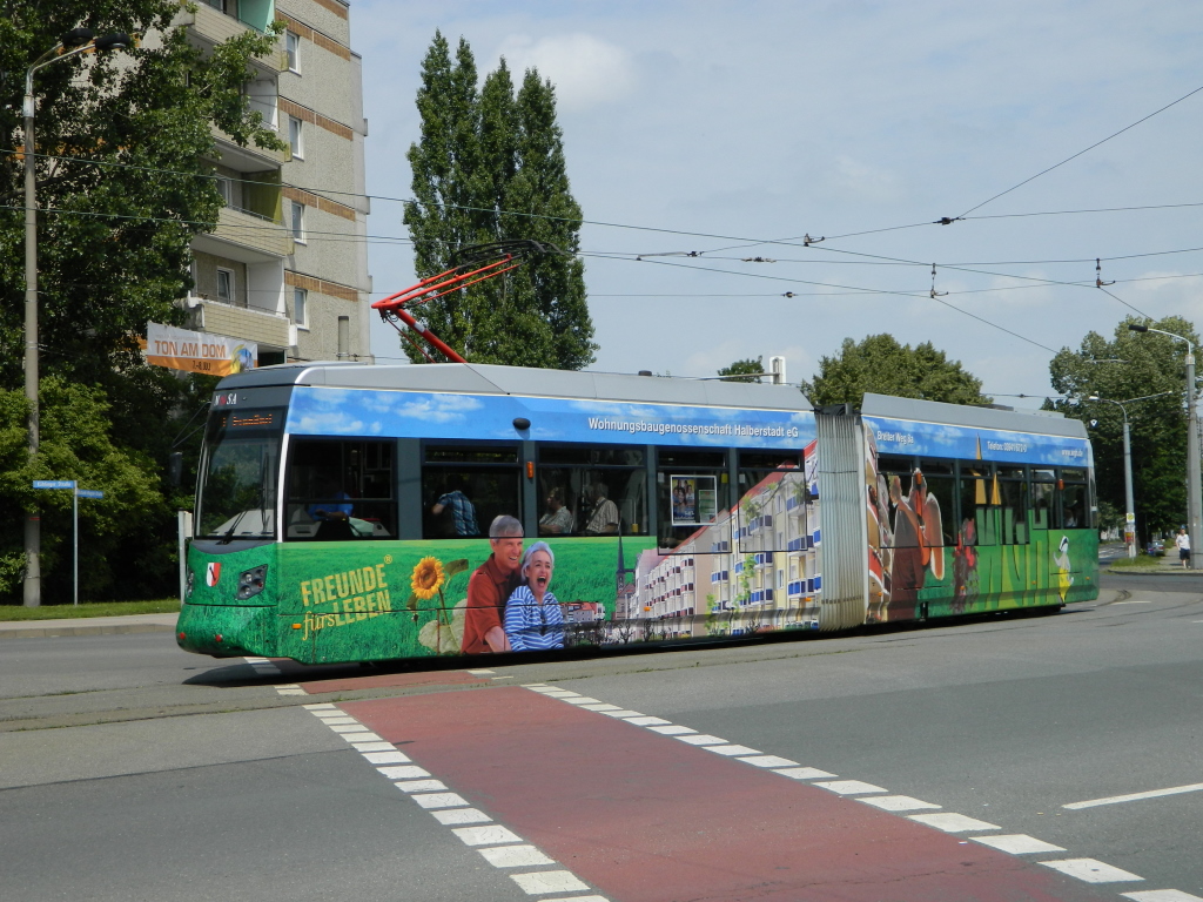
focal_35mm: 57
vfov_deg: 25.7
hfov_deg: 33.8
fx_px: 1981
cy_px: 451
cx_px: 602
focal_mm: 10.2
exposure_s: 1/1000
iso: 80
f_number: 3.8
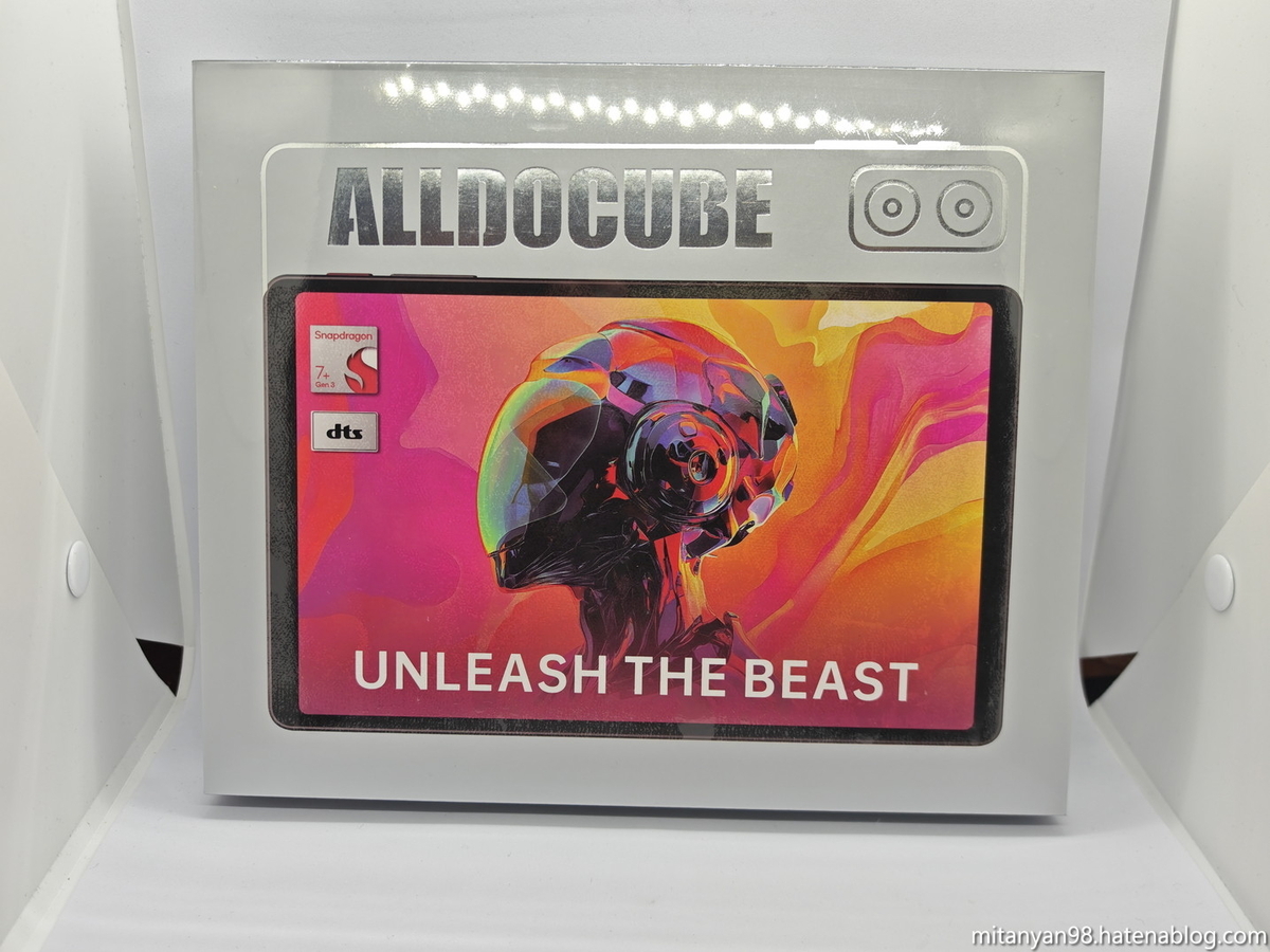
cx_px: 635
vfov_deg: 40.7
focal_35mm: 35
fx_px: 1284
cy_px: 476
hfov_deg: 52.6
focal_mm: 8.72
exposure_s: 1/100
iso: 50
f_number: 2
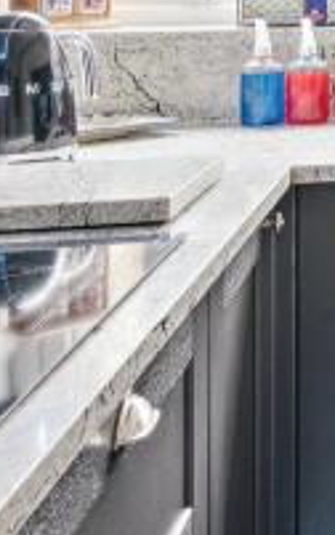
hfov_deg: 11.4
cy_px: -37
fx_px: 1210
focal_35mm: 83
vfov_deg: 23.5
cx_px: 923
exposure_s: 1/10
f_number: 8
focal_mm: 16
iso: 640
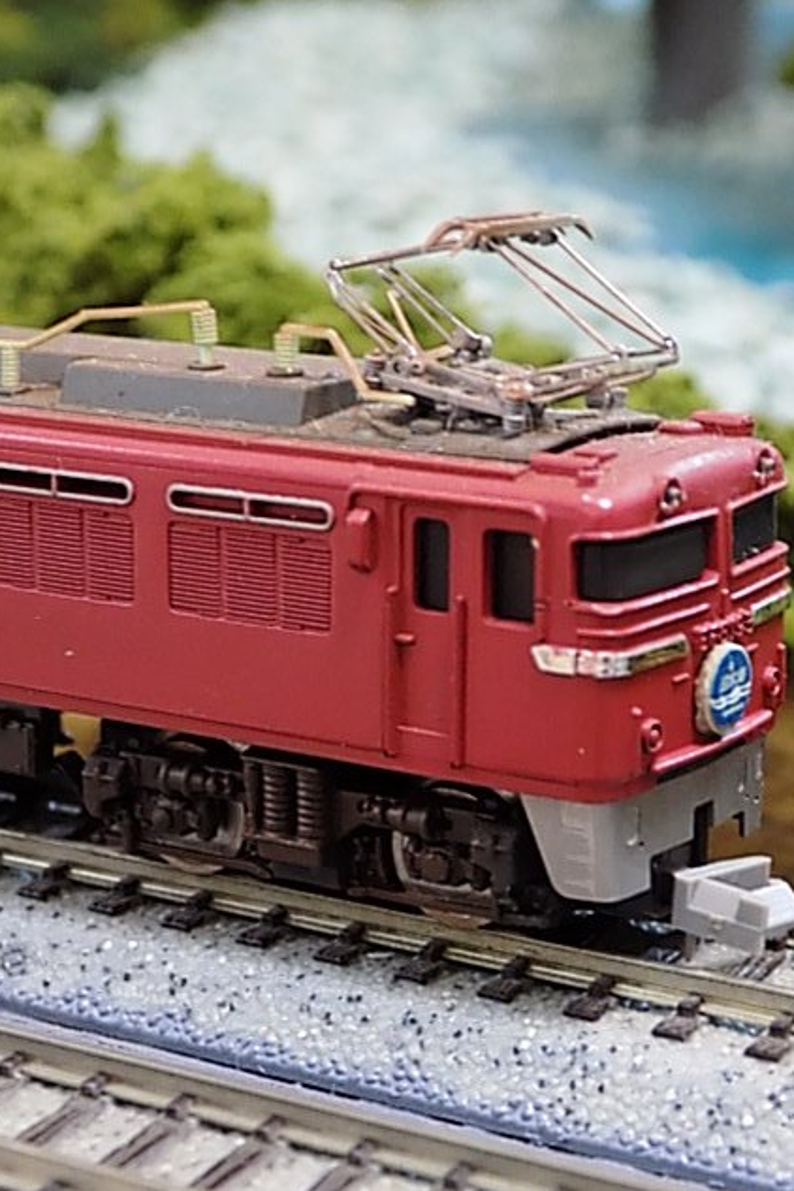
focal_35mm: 82
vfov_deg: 24.8
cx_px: 410
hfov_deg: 16.7
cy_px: 596
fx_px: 2713
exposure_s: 1/10
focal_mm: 13.9
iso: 400
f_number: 4.3
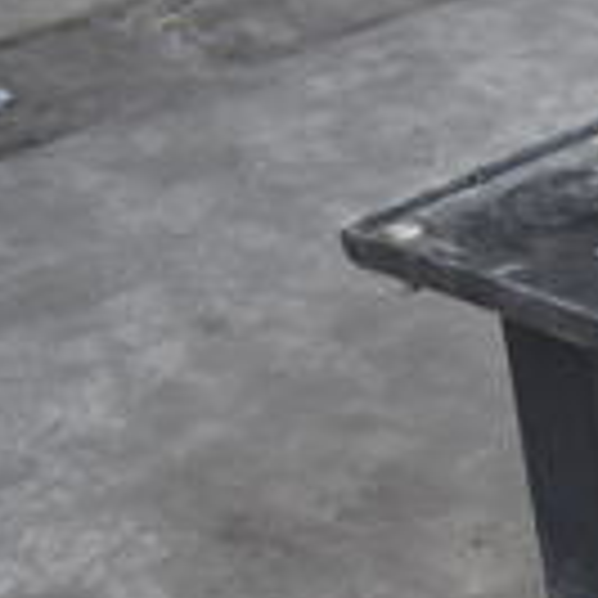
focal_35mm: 105
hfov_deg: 13.7
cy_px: 504
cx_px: 1245
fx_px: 2052
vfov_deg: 16.4
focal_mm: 18
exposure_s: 1/100
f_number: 5
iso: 100
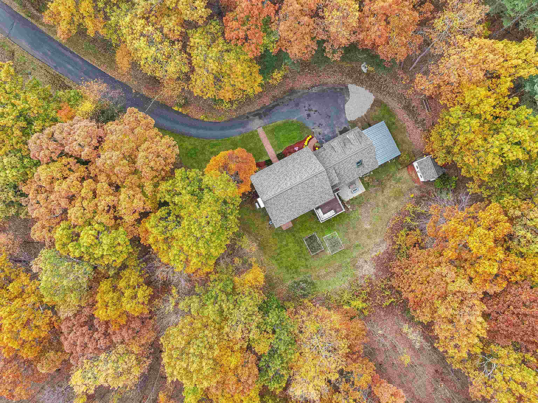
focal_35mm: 24
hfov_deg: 71.6
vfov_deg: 56.8
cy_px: 202
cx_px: 269
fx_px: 373
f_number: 2.8
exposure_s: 1/400
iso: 100
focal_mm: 12.29
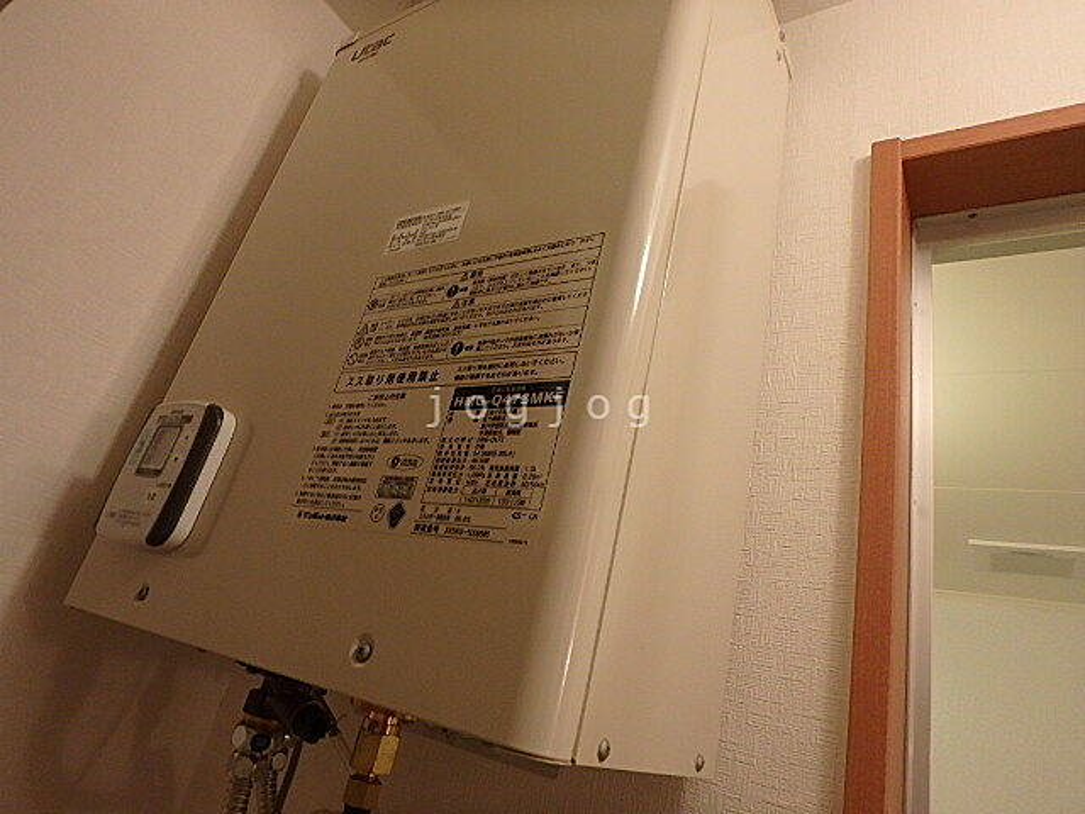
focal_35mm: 21
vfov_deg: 63.4
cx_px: 542
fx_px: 658
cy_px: 407
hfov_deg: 79.0
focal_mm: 3.7
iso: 320
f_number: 3.5
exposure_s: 1/30
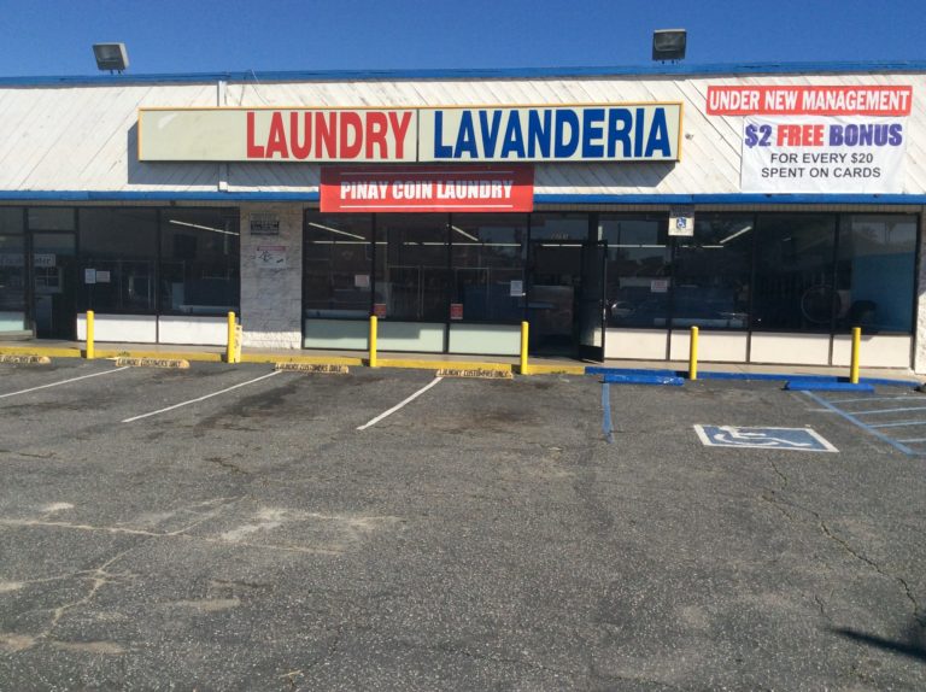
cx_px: 463
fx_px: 855
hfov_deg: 56.9
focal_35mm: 32
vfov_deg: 44.1
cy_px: 346
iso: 32
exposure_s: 1/2203
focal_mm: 3.3
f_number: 2.4
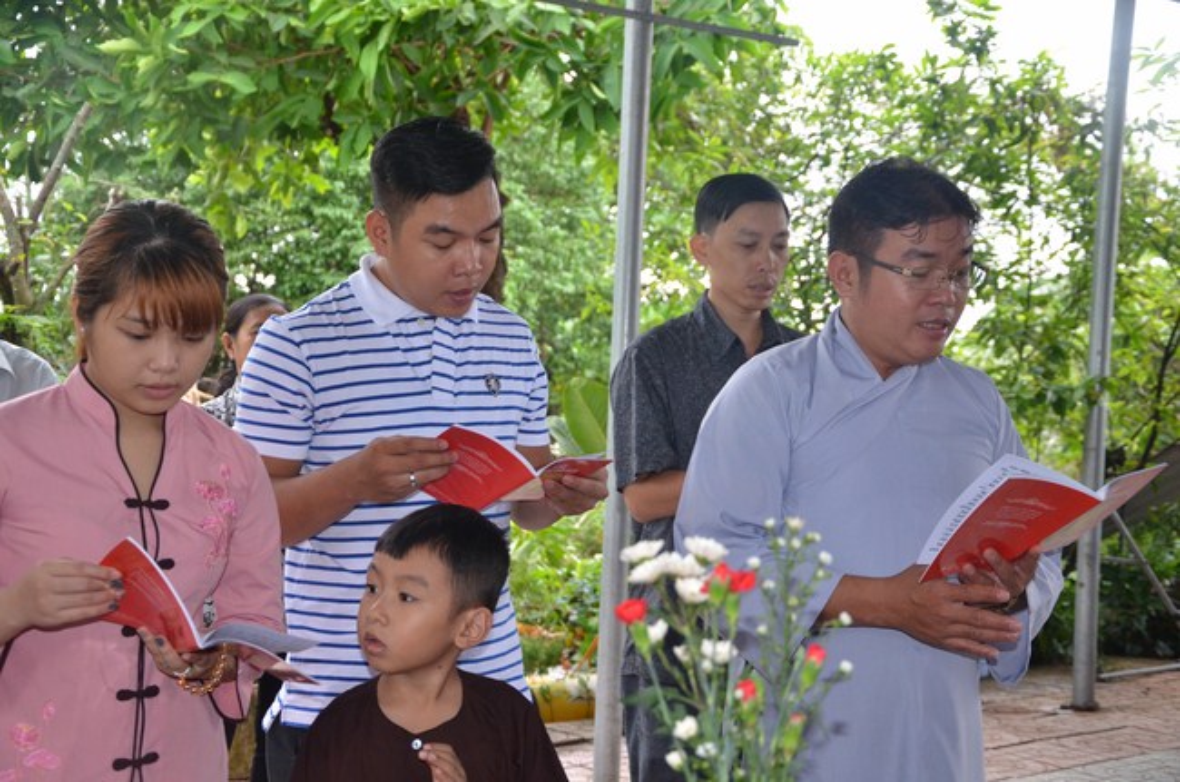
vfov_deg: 26.4
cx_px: 590
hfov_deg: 38.9
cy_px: 391
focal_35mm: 51
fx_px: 1669
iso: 640
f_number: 4.5
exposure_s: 1/200
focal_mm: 34
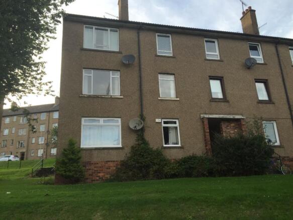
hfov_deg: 61.7
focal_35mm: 29
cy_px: 110
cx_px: 146
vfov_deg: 48.2
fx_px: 245
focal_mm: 4.15
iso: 32
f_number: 2.2
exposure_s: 1/399
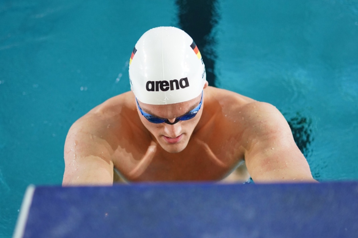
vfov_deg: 27.0
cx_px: 179
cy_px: 119
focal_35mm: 50
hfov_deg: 39.6
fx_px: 497
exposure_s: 1/640
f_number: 1.8
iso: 2500
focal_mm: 50
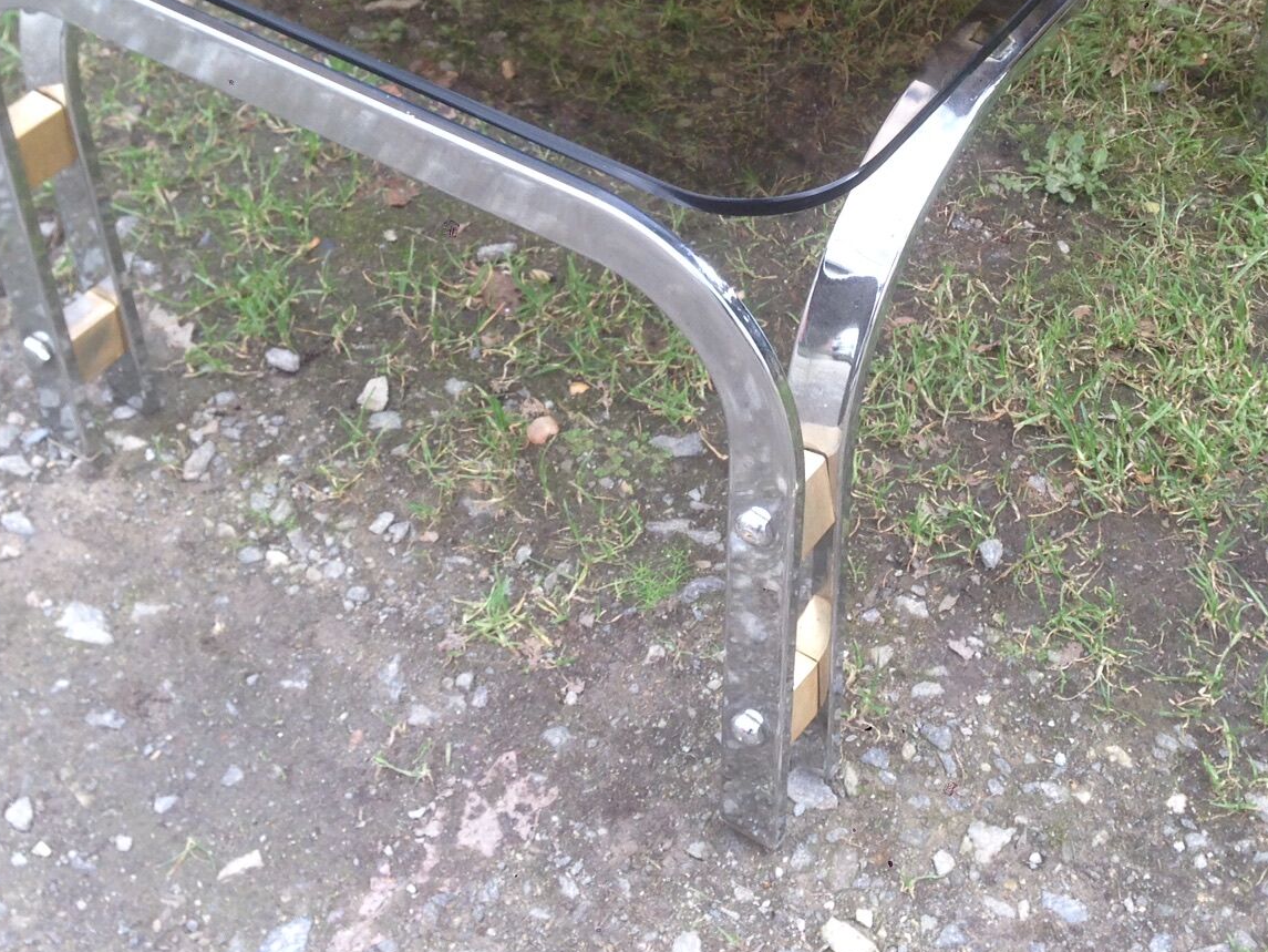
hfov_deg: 32.6
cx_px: 787
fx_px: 2161
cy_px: 195
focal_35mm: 59
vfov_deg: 24.4
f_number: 2.4
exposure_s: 1/120
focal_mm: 4.12
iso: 50
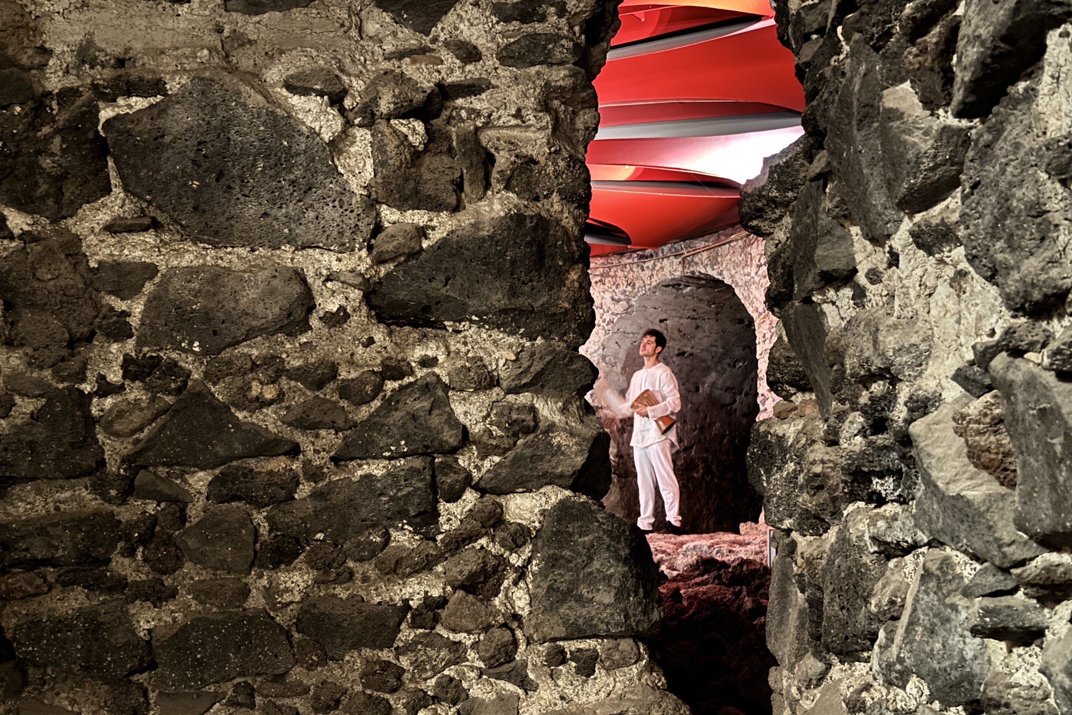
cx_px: 536
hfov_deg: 39.6
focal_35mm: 50
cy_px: 374
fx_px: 1489
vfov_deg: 27.0
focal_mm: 6.76
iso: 400
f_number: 1.78
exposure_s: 1/2
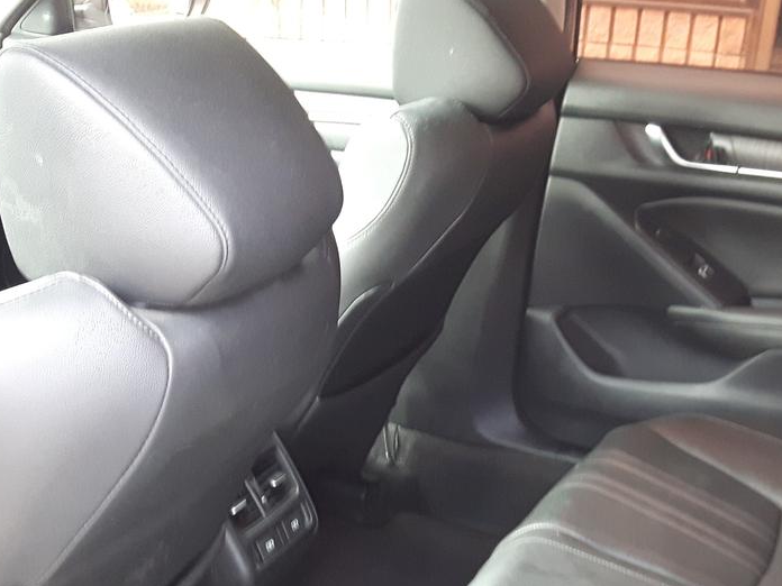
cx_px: 417
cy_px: 537
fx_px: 1288
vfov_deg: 24.8
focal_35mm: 57
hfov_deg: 33.8
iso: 200
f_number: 1.9
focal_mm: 3.7
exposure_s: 1/33
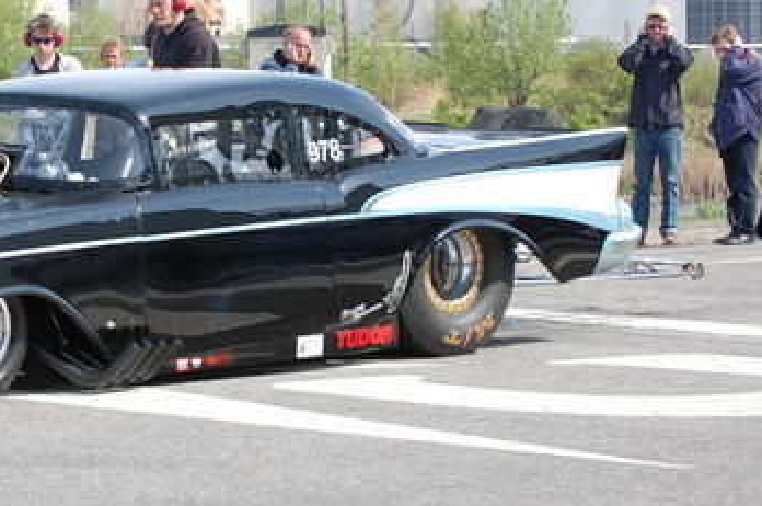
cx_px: 64
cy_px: 186
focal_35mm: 152
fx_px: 3211
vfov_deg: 9.0
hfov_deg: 13.4
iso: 200
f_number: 9
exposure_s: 1/320
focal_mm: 55
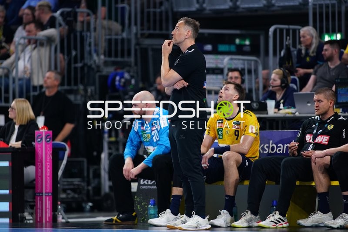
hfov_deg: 6.9
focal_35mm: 300
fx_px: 2899
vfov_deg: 4.6
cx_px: 174
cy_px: 116
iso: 2000
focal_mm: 300
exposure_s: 1/1600
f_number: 2.8
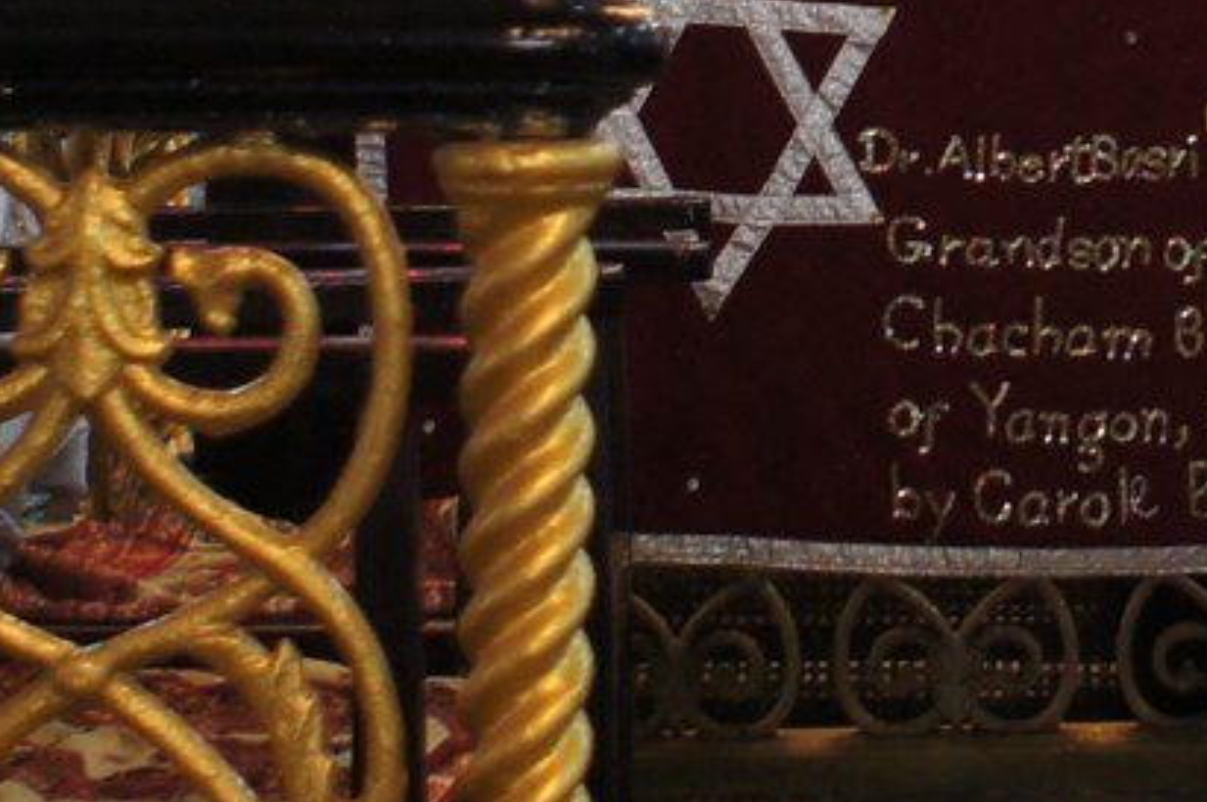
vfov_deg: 9.8
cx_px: 1151
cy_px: -187
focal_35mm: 137
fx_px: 4588
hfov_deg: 14.8
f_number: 2.8
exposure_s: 1/30
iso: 800
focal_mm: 16
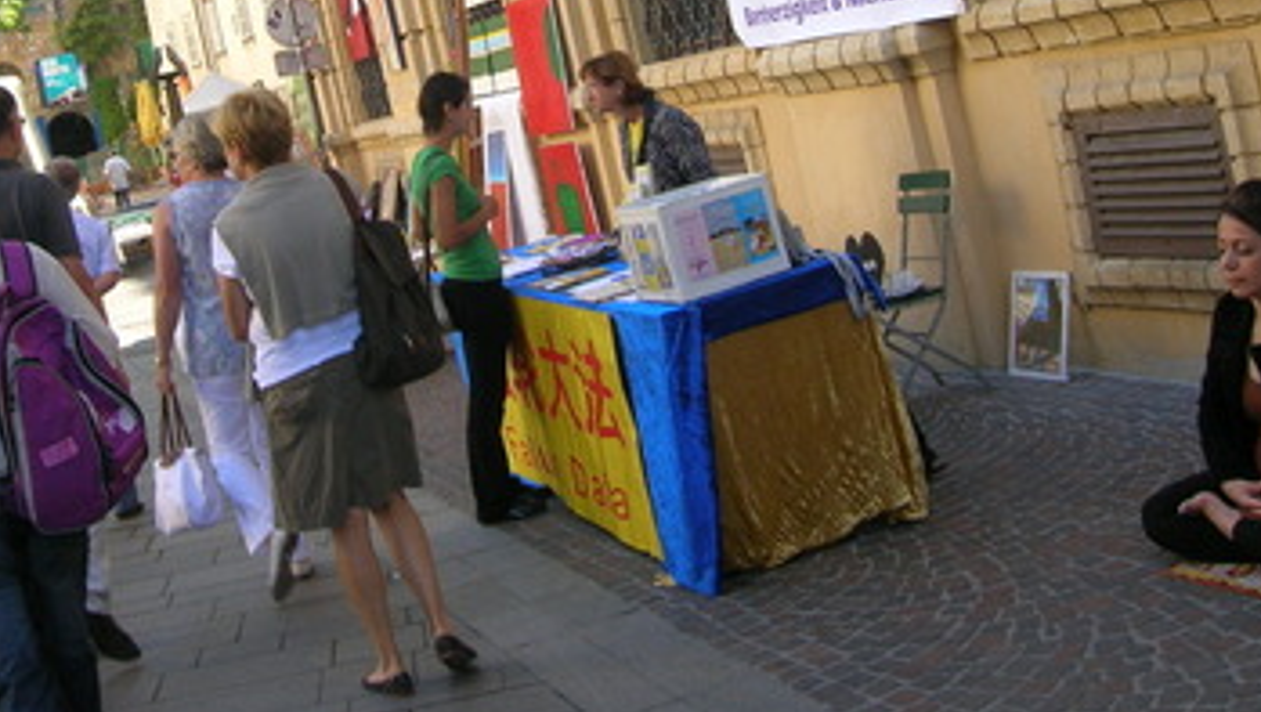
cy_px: 49
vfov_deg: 22.1
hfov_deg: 39.0
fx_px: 1774
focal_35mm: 53
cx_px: 513
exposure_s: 1/51.1
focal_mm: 5.7
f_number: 4.9
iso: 50
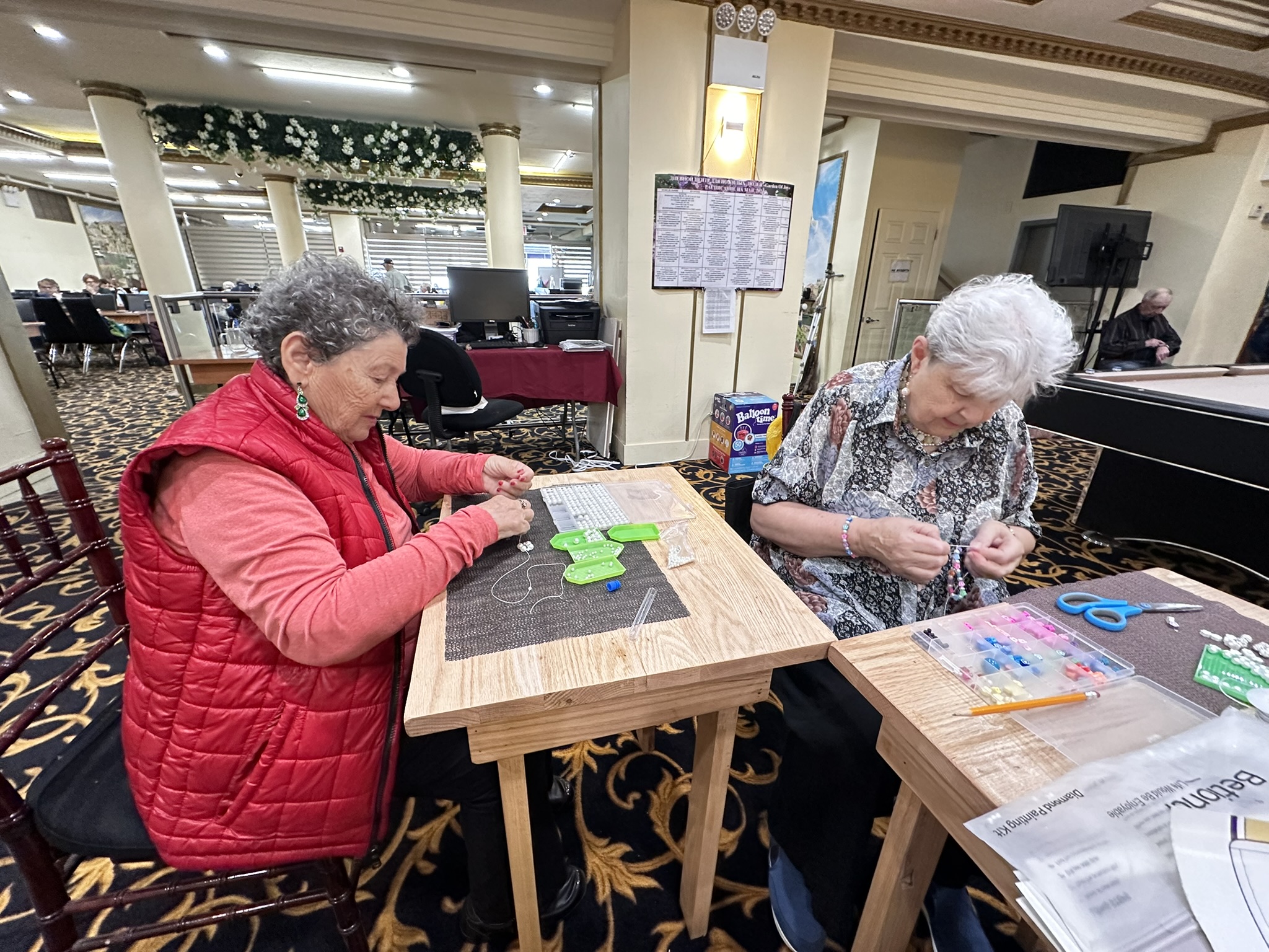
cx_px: 634
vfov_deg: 85.7
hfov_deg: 102.1
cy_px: 476
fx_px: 513
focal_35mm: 14
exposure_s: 1/60
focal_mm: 2.22
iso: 320
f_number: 2.2
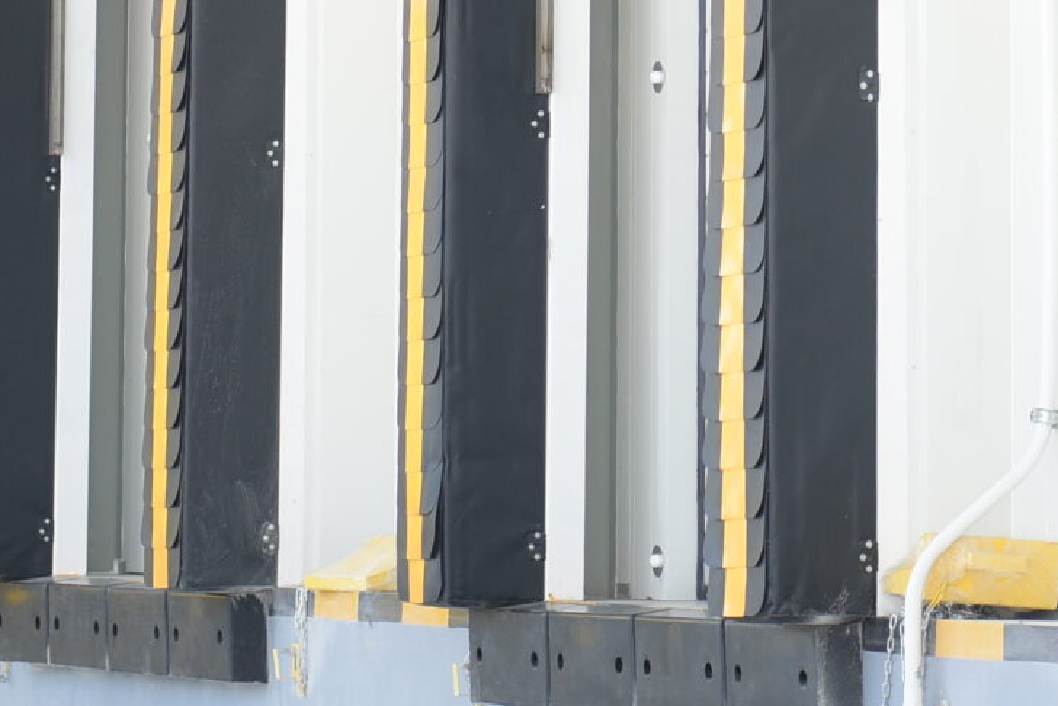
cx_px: 824
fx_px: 6821
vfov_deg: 5.9
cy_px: -166
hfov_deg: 8.9
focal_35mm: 232
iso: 250
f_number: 2.8
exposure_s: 1/400
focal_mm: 66
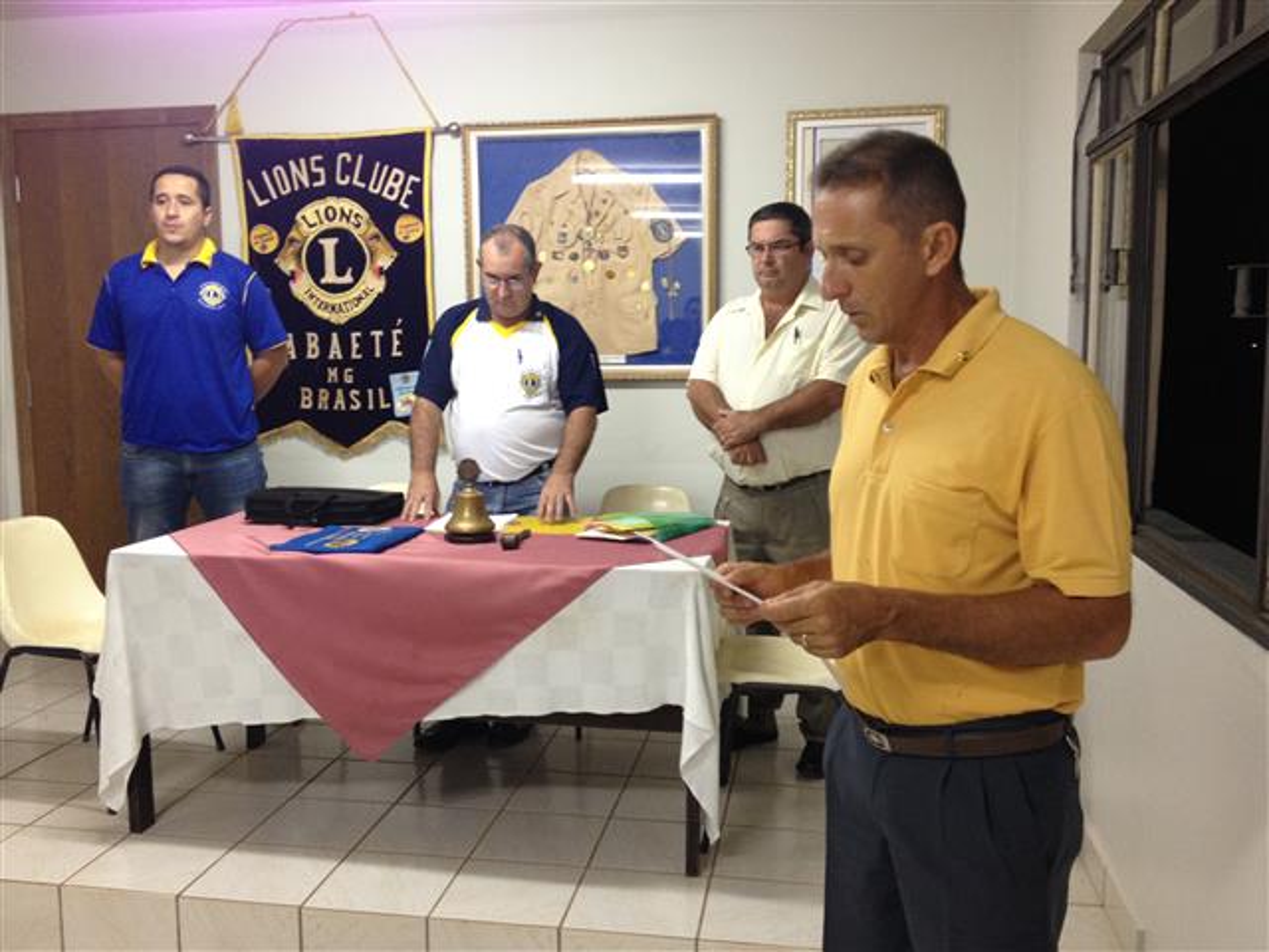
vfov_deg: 40.7
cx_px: 634
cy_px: 476
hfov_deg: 52.6
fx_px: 1283
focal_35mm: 35
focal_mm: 4.28
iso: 125
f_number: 2.4
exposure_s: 1/20
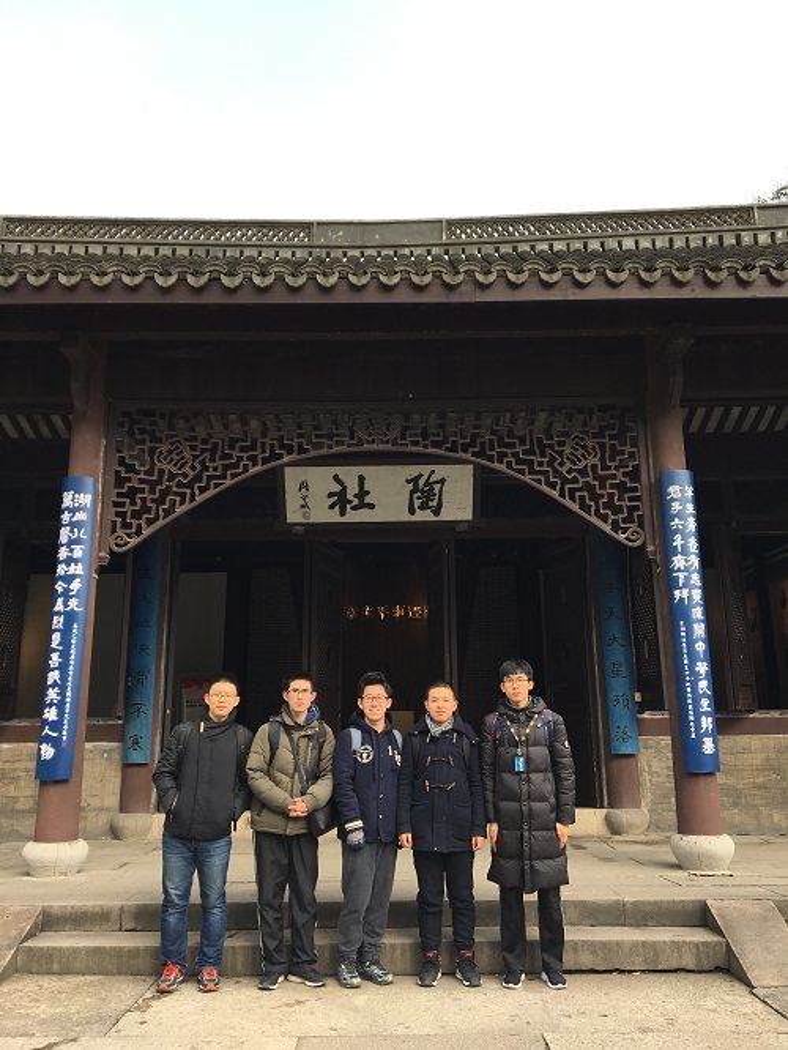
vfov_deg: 61.6
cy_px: 525
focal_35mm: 29
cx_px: 394
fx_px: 880
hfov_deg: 48.3
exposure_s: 1/366
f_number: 2.2
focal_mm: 4.15
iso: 25
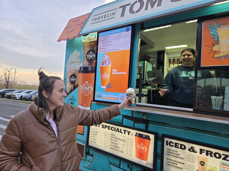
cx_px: 114
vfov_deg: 58.9
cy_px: 86
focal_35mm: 23
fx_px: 152
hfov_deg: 73.9
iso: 50
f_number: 1.8
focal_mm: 5.4
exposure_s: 1/180
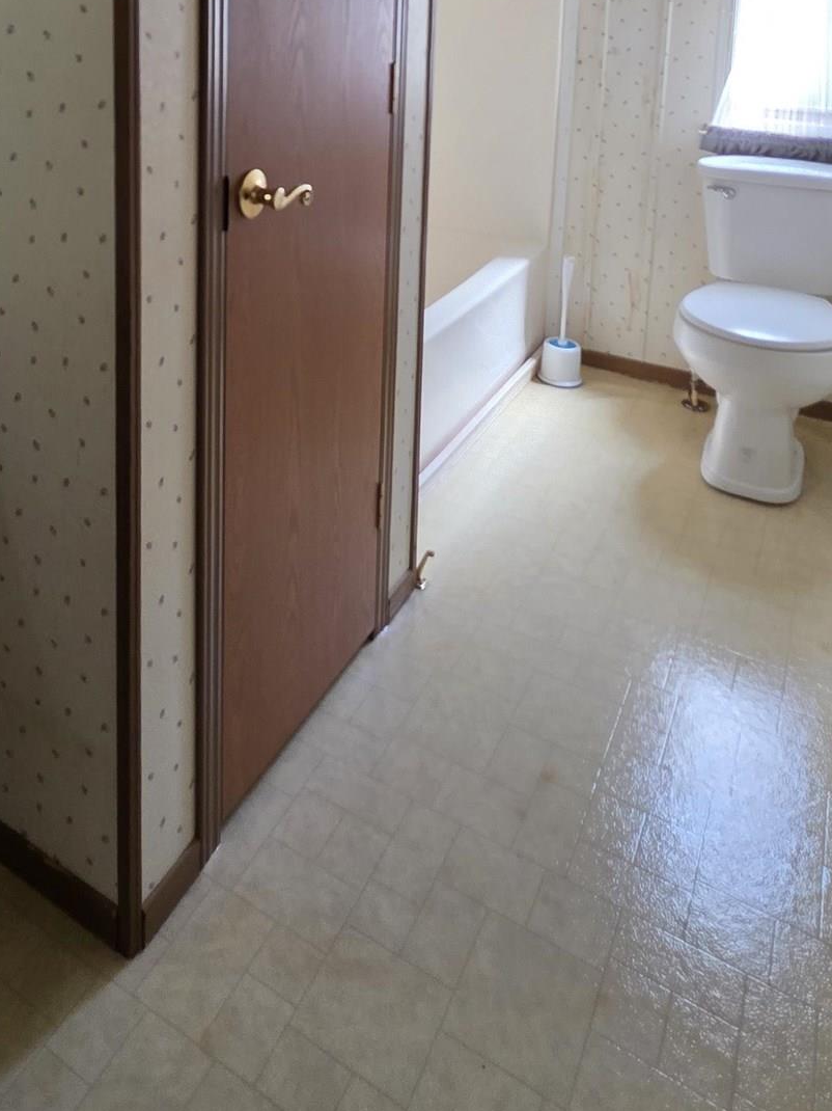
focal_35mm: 28
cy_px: 102
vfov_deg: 54.8
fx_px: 898
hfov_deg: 48.2
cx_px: 226
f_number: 1.9
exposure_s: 1/120
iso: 250
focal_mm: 2.2
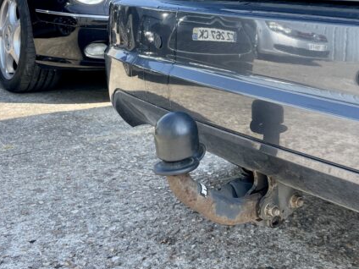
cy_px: 37
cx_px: 292
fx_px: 508
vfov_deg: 28.7
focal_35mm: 49
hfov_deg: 37.4
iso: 32
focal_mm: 4.2
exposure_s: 1/643
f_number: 1.6
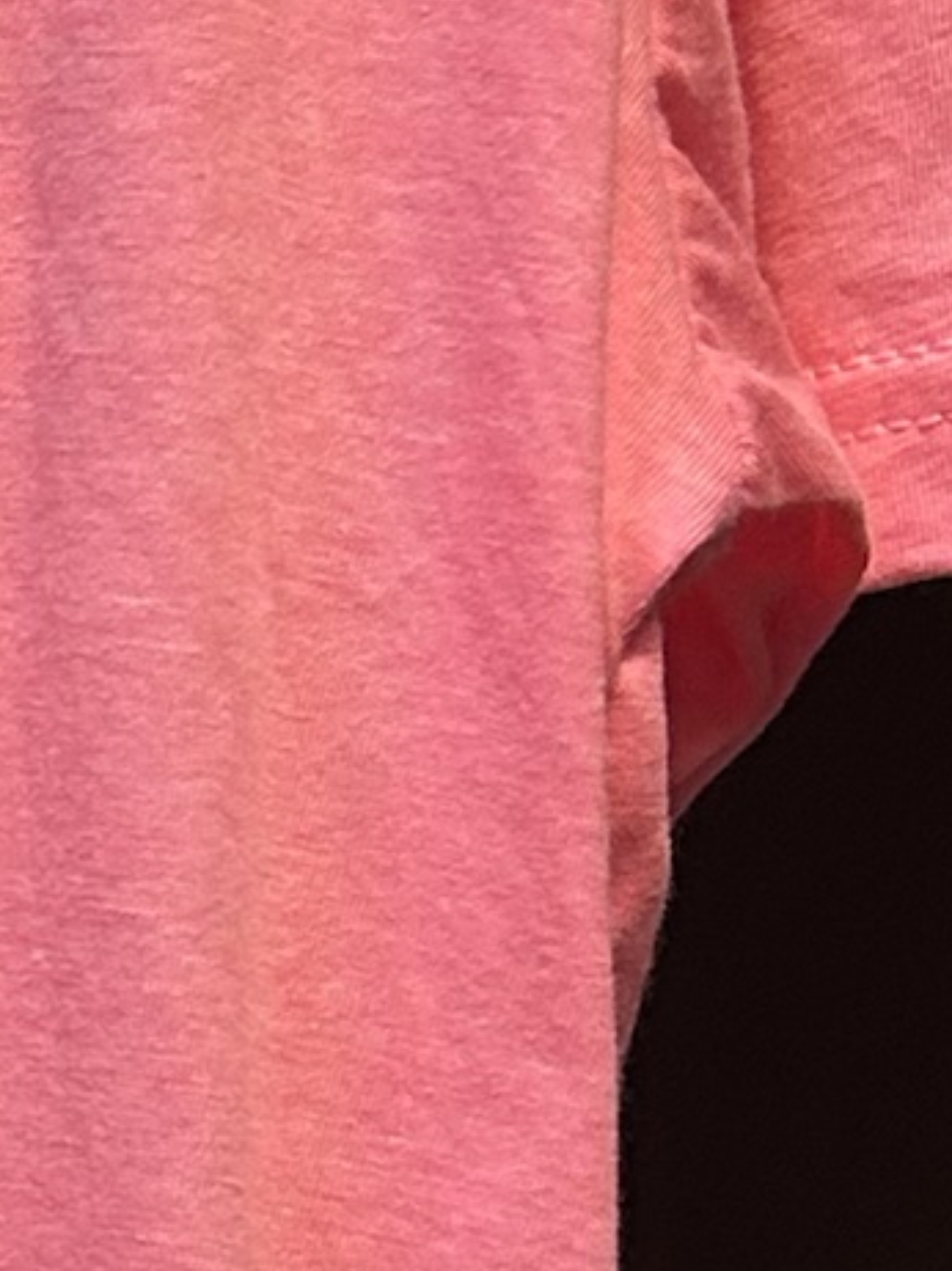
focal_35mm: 169
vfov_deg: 11.6
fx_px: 6203
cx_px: -1467
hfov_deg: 8.0
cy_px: 1106
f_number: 1.5
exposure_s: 1/60
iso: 200
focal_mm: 5.7
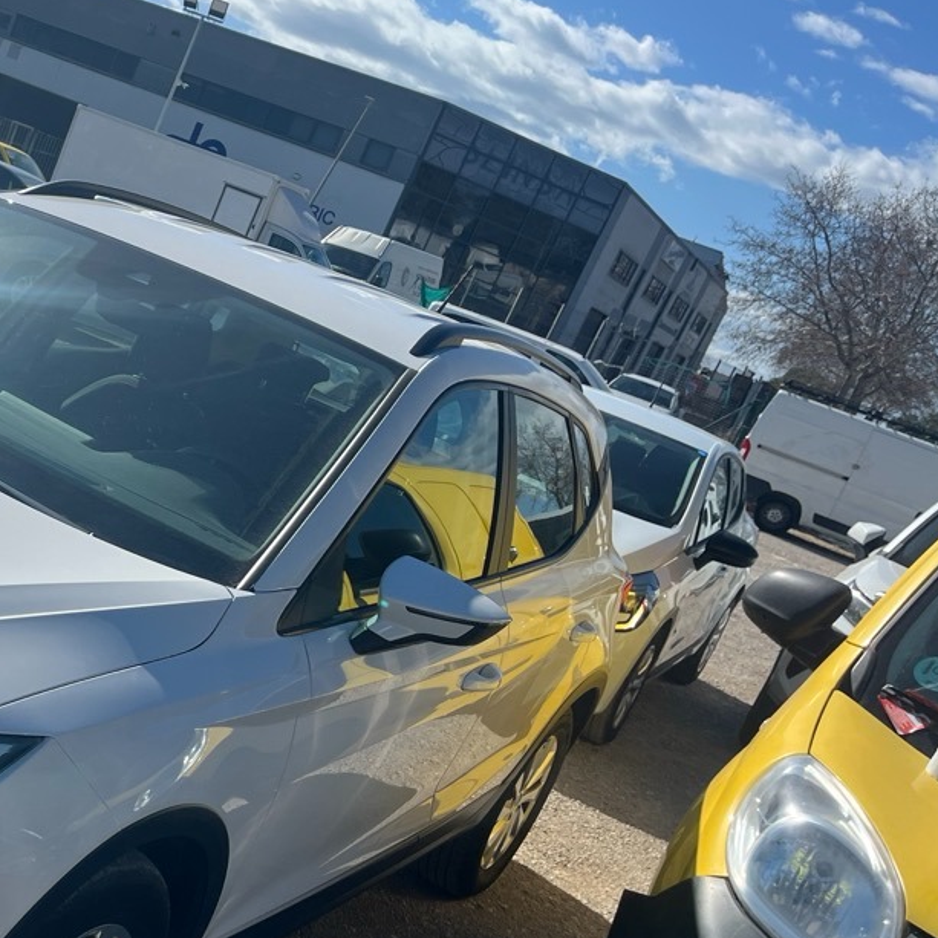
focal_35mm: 48
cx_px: -24
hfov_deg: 32.2
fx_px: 1472
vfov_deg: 35.3
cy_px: 545
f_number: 1.6
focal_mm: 5.1
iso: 50
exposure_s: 1/5319
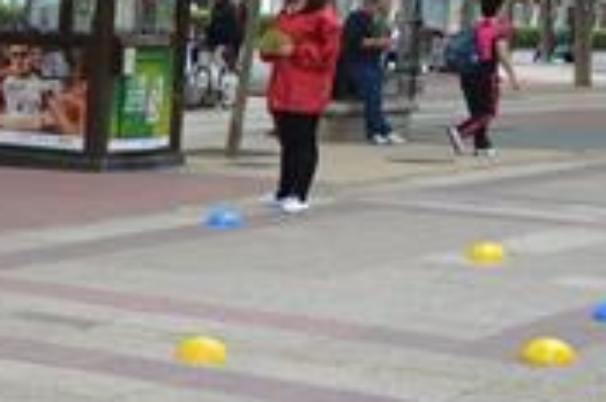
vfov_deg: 12.0
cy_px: 307
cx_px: -398
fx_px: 1899
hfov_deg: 16.0
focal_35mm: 113
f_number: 6.3
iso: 200
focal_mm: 22
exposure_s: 1/160
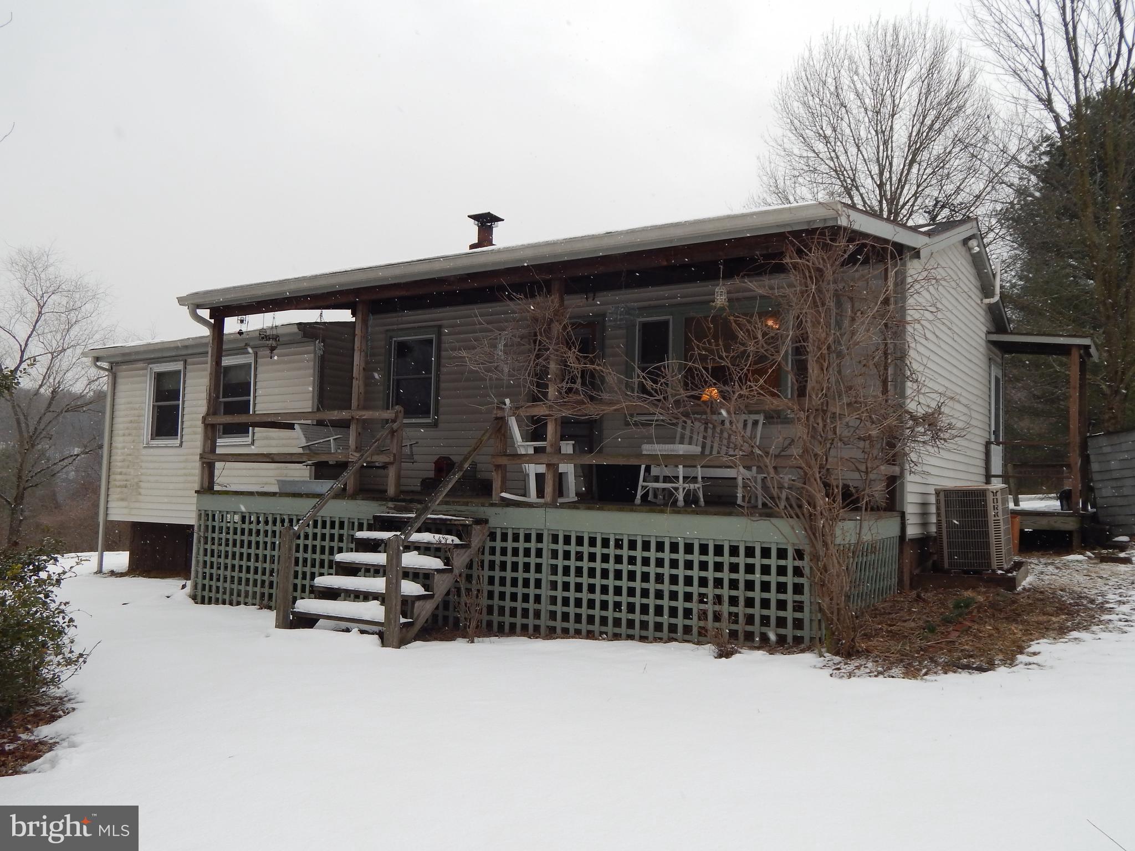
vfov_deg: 49.7
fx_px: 918
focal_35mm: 28
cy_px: 426
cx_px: 568
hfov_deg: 63.4
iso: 125
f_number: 3.2
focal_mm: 5.1
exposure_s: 1/250
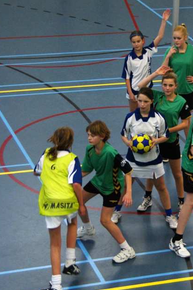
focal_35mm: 115
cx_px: 164
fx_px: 927
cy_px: 113
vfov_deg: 17.8
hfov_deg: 11.8
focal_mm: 40
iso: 800
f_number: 4.5
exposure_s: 1/160
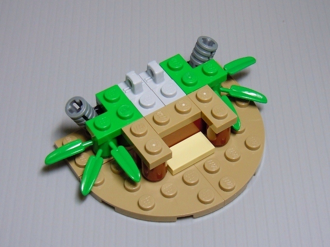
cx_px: 165
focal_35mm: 52
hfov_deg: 36.8
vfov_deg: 28.0
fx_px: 495
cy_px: 124
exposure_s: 1/25
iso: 200
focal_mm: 9.3
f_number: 3.9
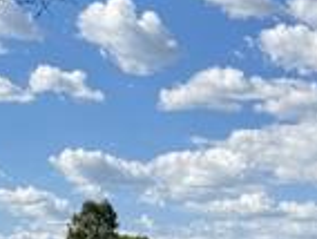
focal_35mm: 135
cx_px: 297
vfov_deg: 10.1
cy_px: 489
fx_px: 1238
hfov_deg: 14.4
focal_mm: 6.76
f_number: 1.78
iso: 80
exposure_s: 1/6173
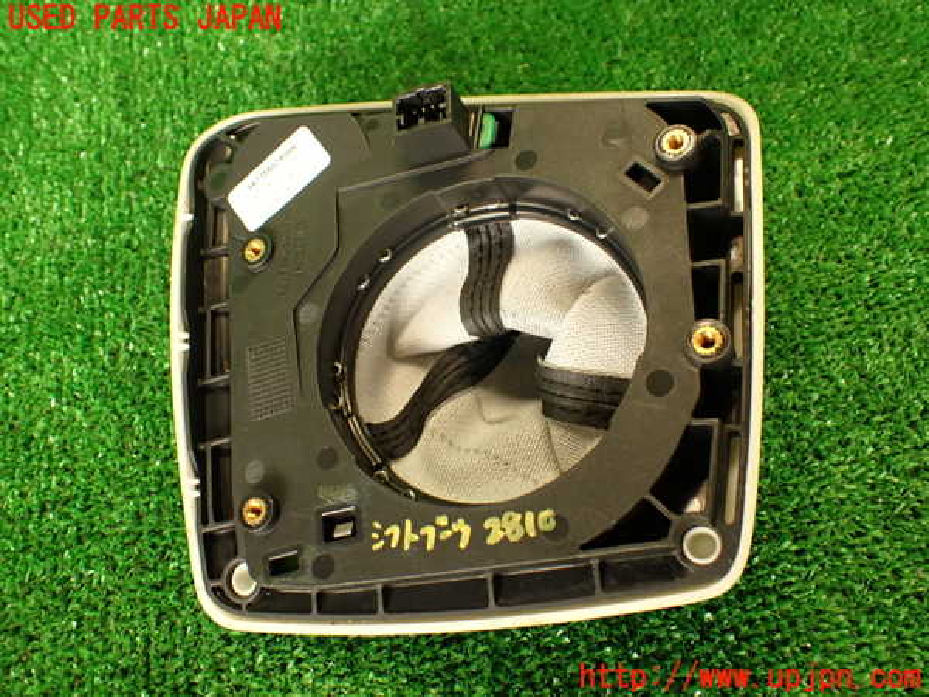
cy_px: 348
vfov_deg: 44.2
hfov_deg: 56.8
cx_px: 464
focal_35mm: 32
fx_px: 859
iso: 200
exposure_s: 1/30
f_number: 2.4
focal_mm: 5.79
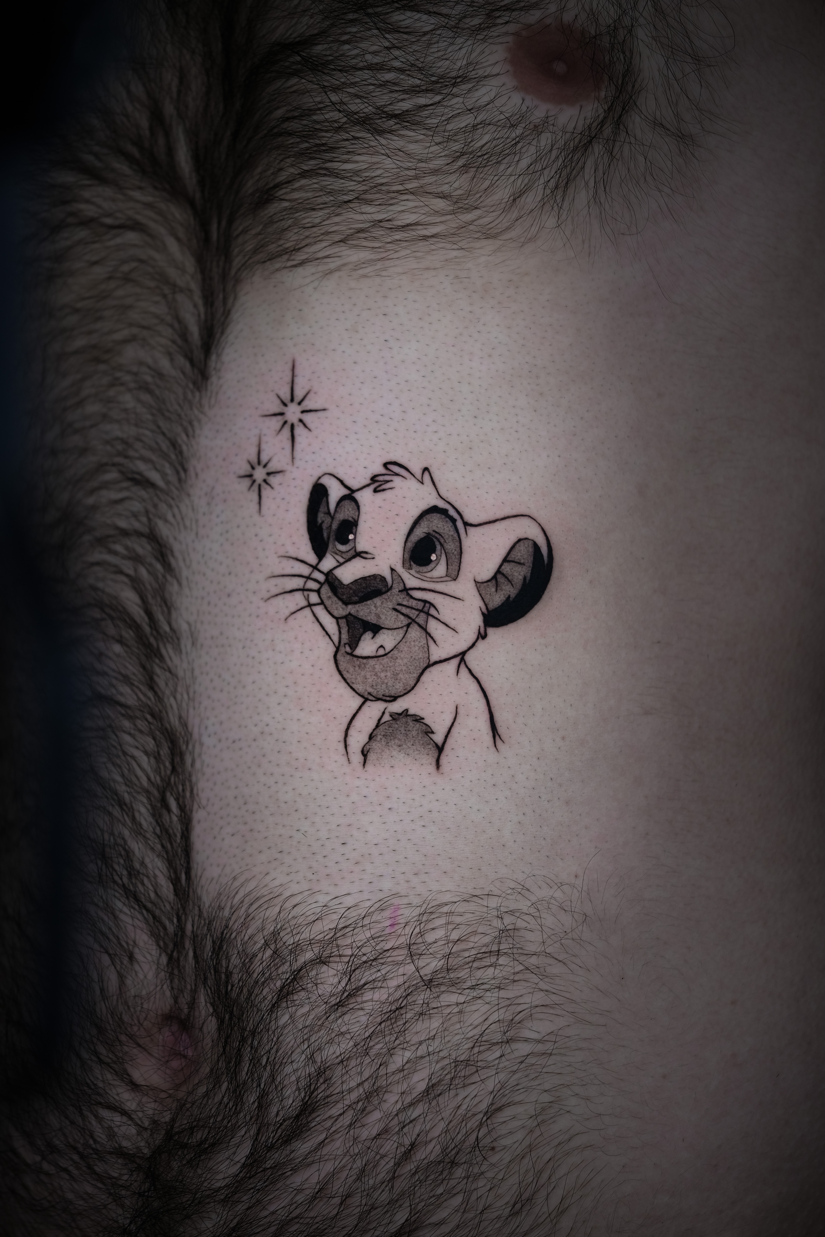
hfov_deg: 11.4
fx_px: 4125
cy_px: 618
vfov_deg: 17.1
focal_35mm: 120
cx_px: 412
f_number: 2.8
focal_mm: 80
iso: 400
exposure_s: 1/100
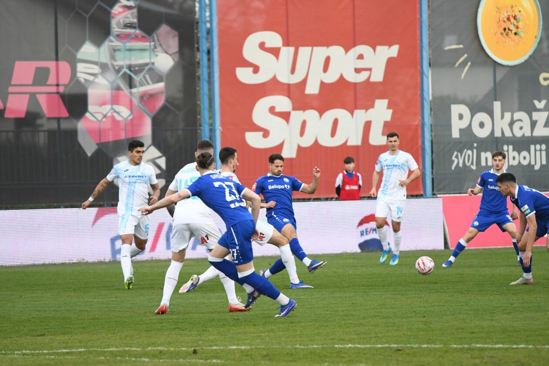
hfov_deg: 6.9
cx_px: 274
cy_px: 183
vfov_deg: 4.6
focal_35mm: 300
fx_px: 4575
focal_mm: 200
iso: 1600
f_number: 4
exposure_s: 1/2500
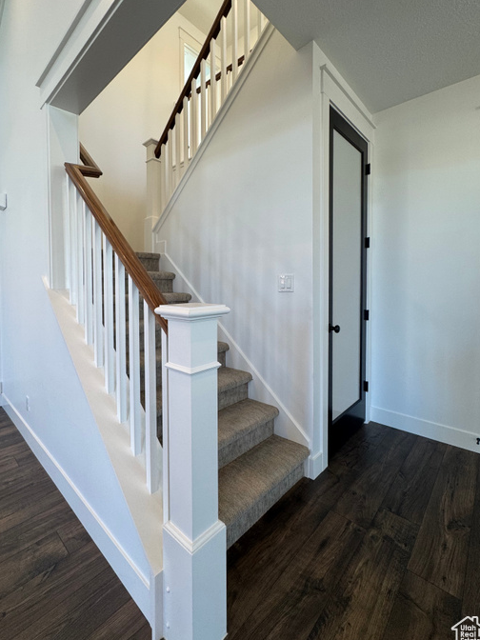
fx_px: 296
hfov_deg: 77.9
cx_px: 219
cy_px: 291
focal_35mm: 16
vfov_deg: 94.3
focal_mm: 2.22
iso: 125
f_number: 2.2
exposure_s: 1/120
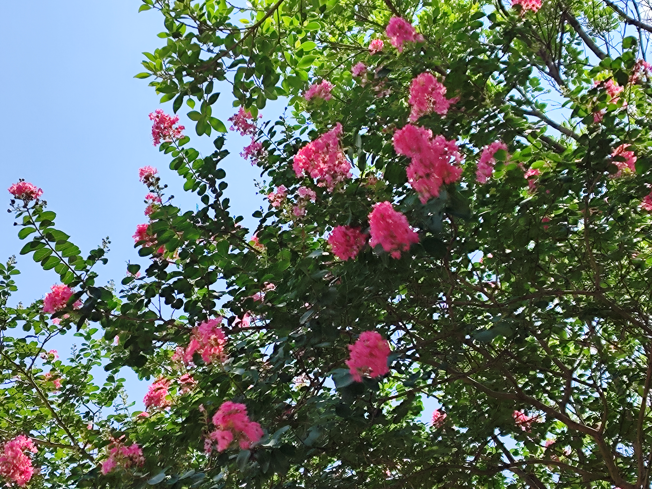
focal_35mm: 24
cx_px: 326
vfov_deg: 56.8
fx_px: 452
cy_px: 244
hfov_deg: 71.6
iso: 50
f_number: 1.65
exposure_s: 1/1464
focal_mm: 5.26
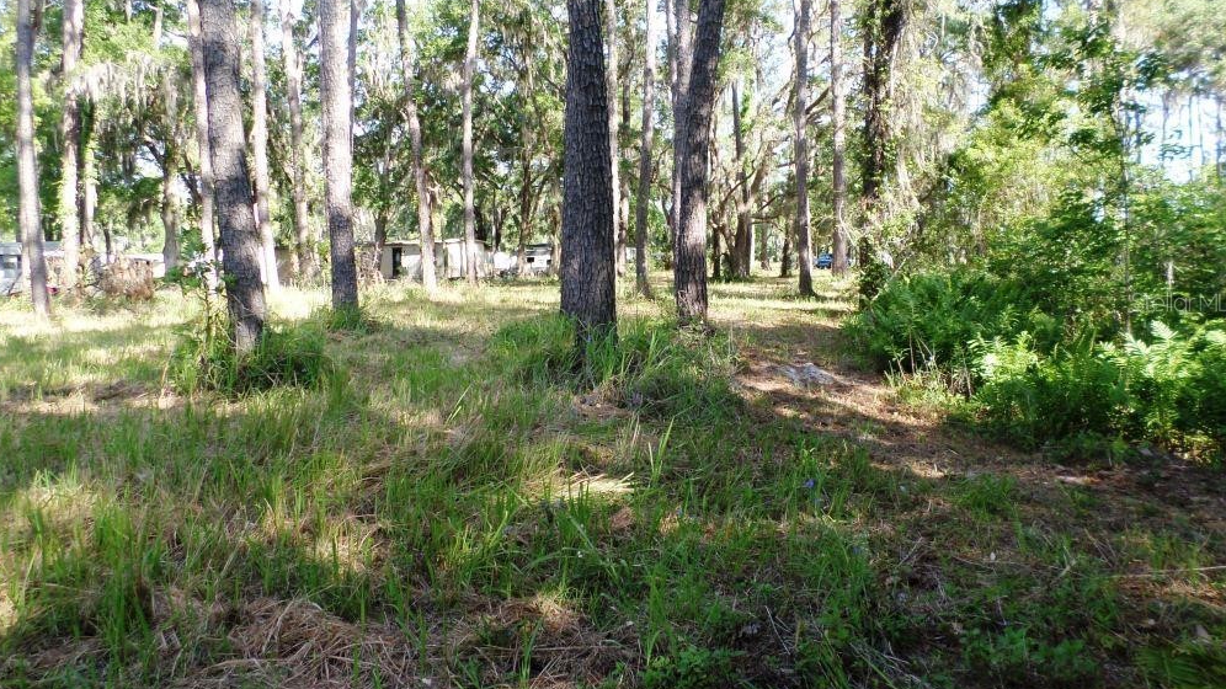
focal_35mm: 28
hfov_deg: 67.9
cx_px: 617
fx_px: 910
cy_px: 301
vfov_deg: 41.4
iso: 80
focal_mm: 4.5
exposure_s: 1/180
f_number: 2.5
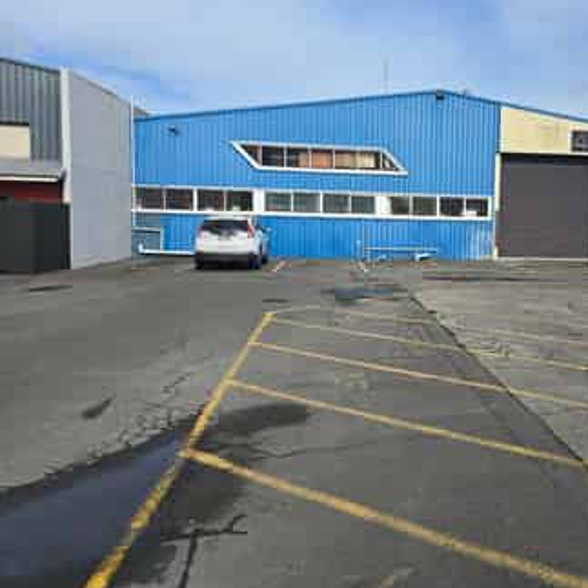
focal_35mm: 31
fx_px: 596
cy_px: 270
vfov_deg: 52.5
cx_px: 434
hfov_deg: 50.6
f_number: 1.7
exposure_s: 1/859
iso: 12
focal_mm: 6.3
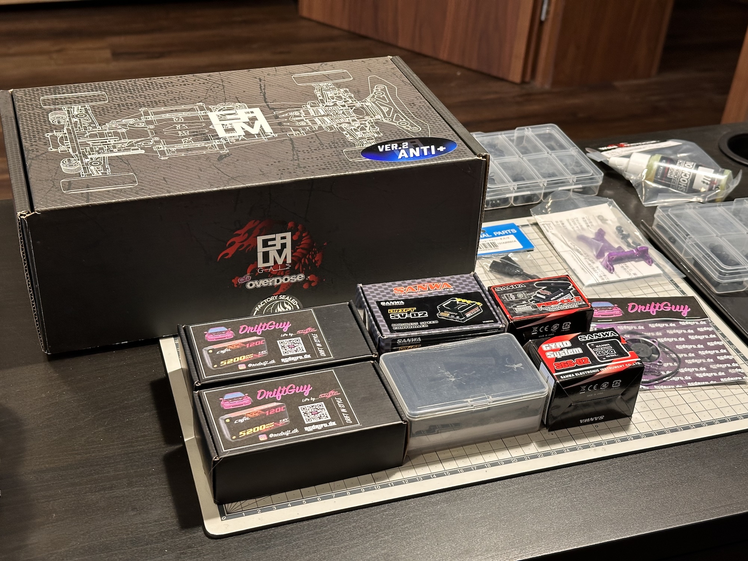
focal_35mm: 48
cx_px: 374
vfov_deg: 30.3
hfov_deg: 39.7
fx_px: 1037
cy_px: 280
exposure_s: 1/50
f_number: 1.78
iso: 160
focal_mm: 6.86
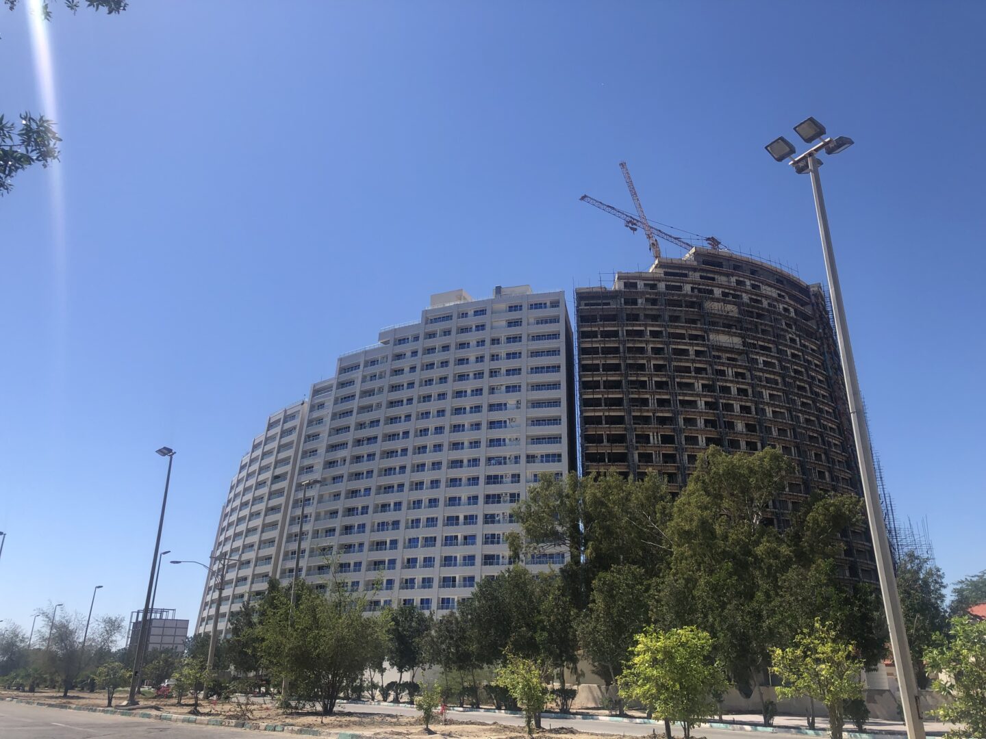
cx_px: 493
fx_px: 798
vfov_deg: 49.7
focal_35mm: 28
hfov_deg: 63.4
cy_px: 370
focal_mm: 4
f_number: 1.8
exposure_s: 1/2558
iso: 20
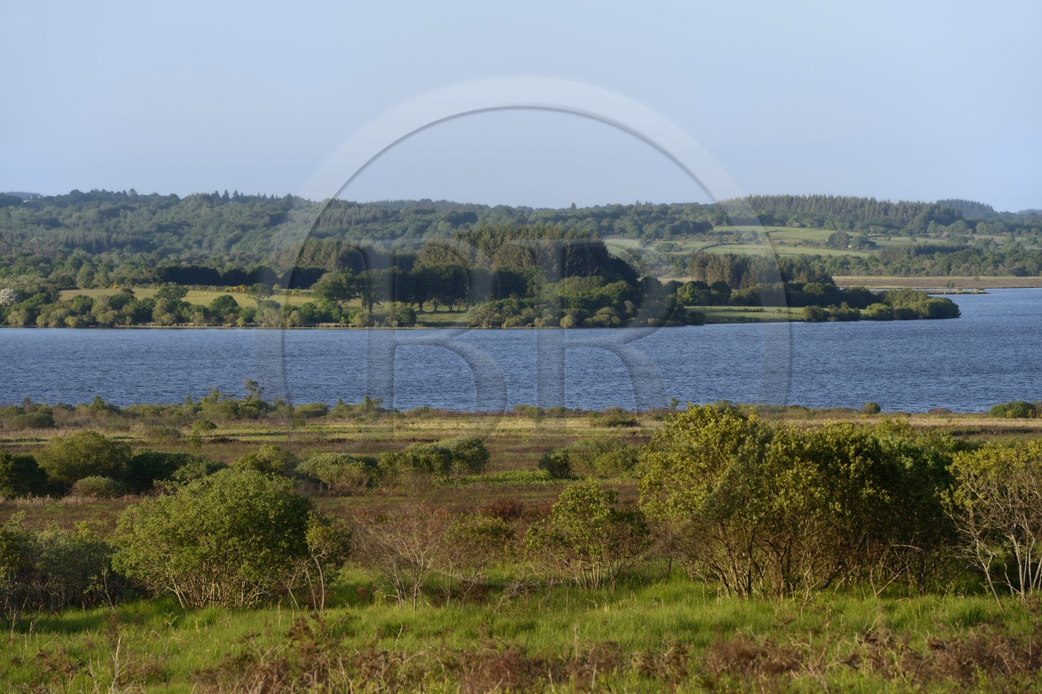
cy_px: 347
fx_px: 5786
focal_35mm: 200
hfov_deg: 10.3
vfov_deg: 6.9
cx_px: 521
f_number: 9
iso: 200
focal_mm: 200
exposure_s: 1/160
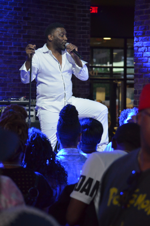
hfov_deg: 11.7
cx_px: 75
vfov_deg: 17.5
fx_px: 735
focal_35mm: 117
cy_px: 113
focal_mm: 78
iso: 3200
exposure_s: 1/200
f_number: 4.5
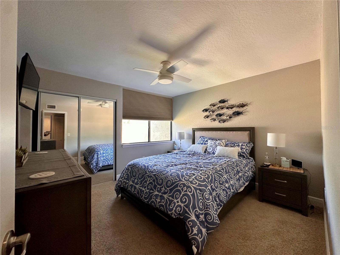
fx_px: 138
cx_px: 170
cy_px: 128
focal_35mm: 14
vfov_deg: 85.7
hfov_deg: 102.1
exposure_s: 1/120
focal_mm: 2.22
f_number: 2.2
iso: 250
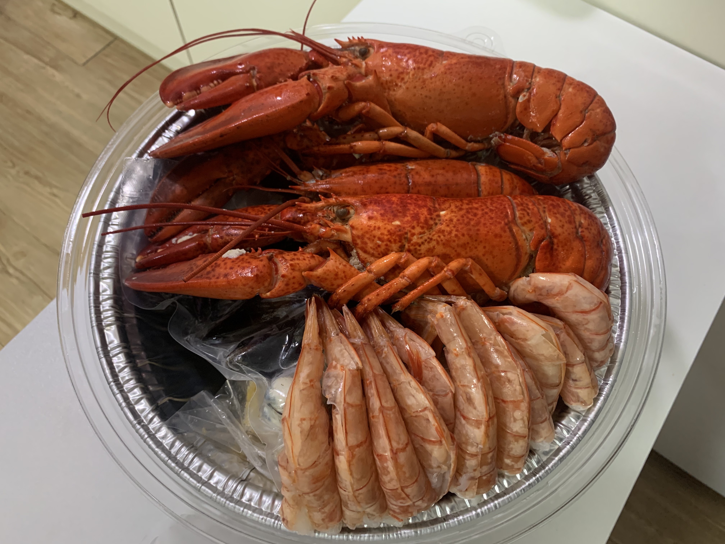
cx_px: 362
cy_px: 272
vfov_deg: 53.1
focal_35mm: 26
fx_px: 545
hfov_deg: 67.3
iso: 400
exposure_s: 1/60
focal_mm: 4.25
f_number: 1.8
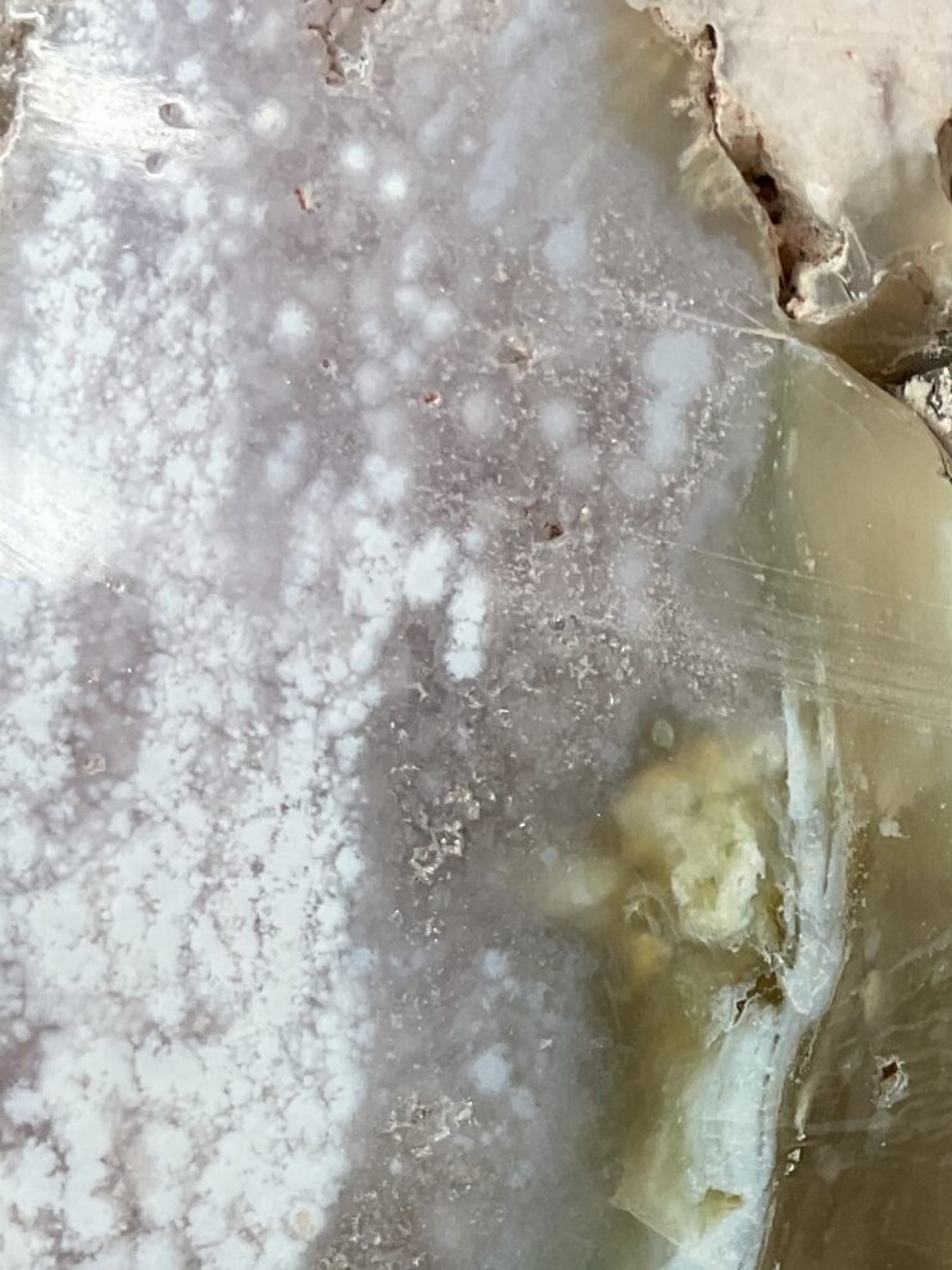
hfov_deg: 18.7
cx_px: 1088
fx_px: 2751
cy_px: 1106
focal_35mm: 75
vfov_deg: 25.3
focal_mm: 3
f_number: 1.8
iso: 32
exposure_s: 1/100
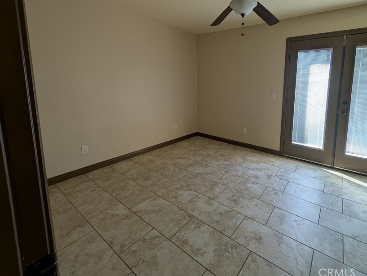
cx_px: 226
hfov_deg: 96.4
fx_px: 159
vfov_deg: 80.6
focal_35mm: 15
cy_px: 107
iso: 47
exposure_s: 1/185
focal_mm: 2.23
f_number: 1.95
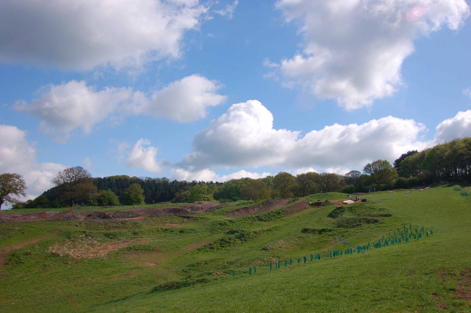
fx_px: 392
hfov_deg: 62.0
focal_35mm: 30
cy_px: 156
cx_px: 236
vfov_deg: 43.5
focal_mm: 20
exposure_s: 1/320
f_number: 9
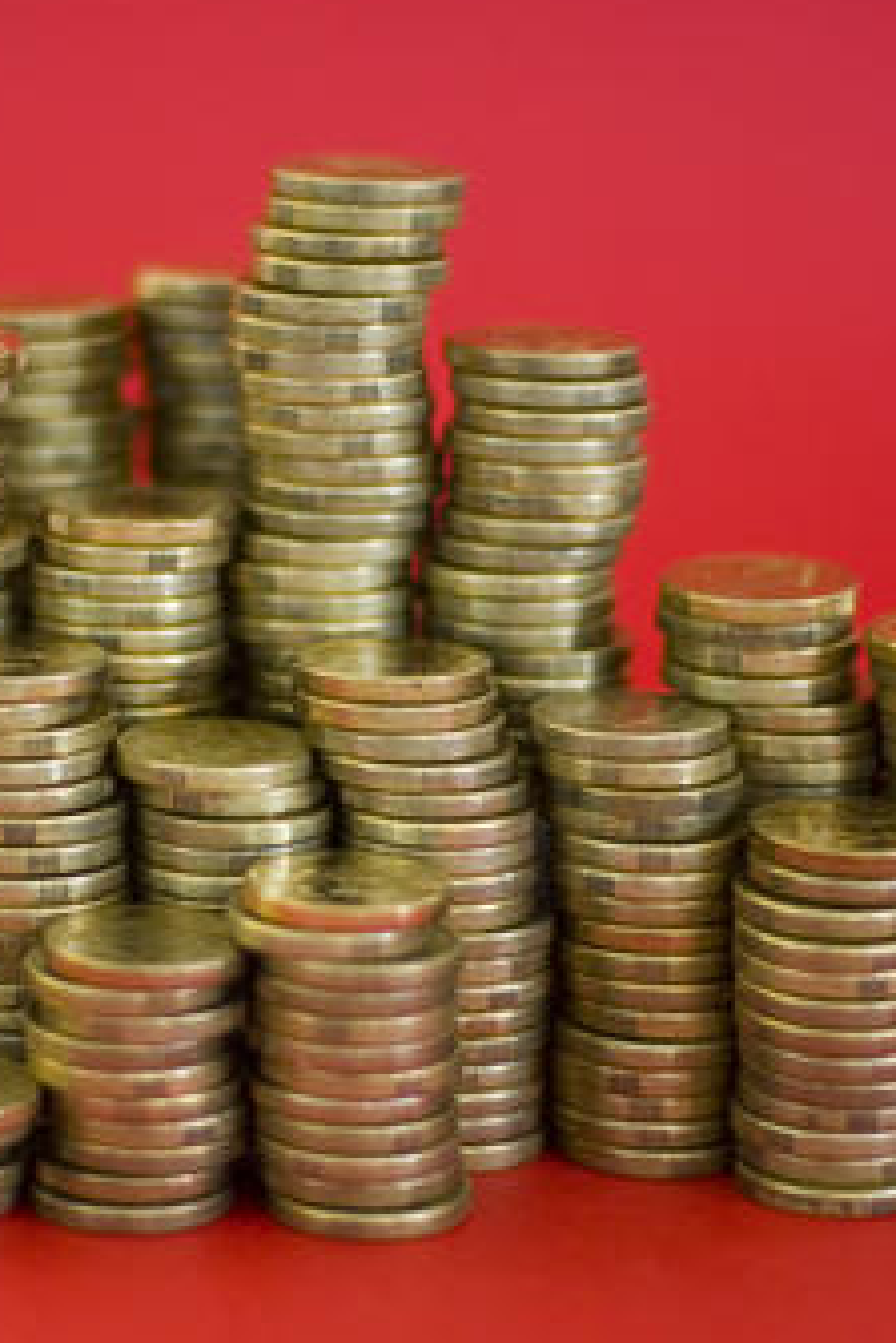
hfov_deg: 10.1
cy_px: 684
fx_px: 5034
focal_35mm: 135
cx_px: 149
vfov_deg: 15.2
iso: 100
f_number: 1.4
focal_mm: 50
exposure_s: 1/3
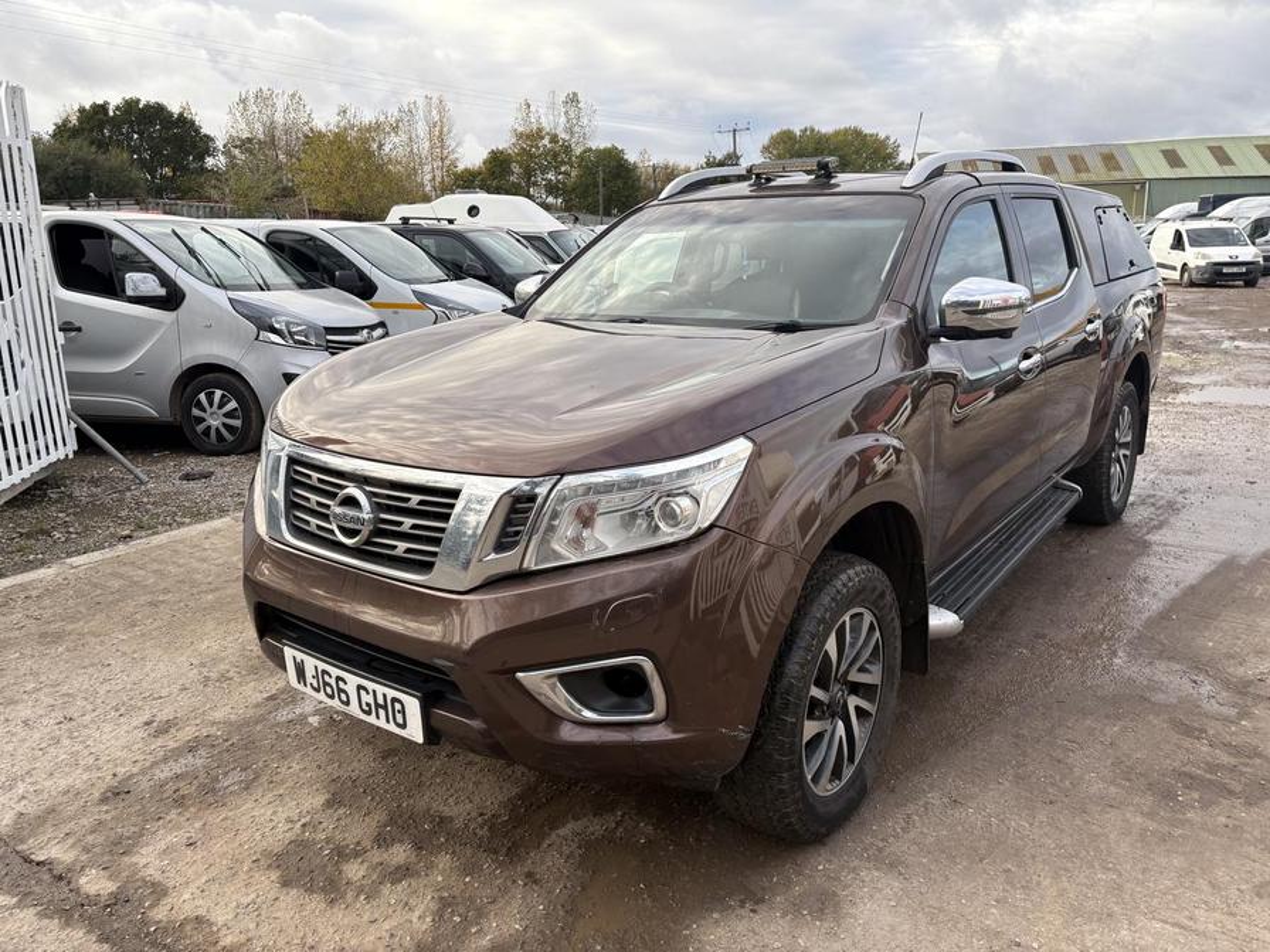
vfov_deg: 53.1
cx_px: 635
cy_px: 476
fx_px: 954
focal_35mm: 26
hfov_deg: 67.3
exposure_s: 1/402
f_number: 1.6
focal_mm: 5.96
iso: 50
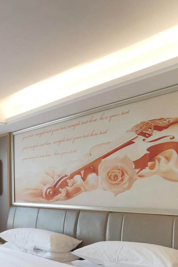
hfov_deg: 29.0
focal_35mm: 36
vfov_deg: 52.4
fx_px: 267
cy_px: 170
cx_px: -61
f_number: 2.2
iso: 200
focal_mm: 2.26
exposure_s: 1/30
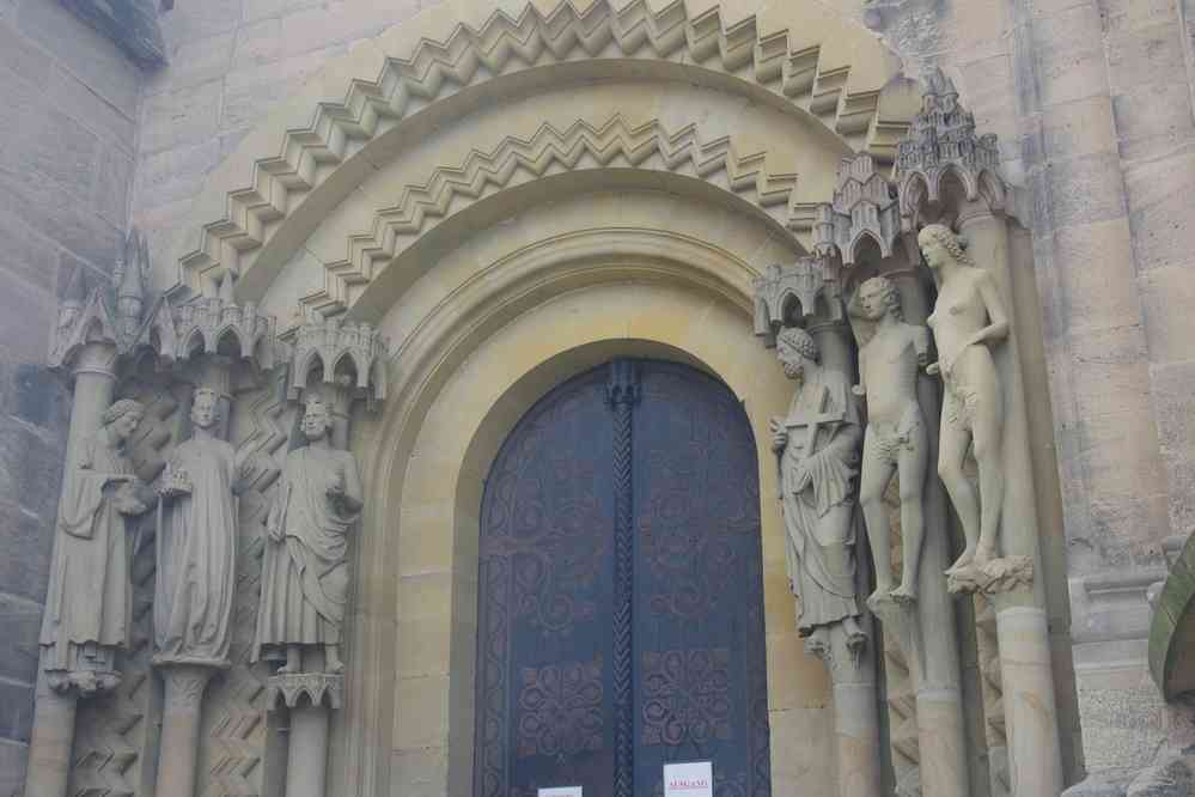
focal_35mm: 46
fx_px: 1543
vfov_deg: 28.9
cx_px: 598
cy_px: 398
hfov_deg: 42.3
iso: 400
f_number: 6.3
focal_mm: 31
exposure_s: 1/60
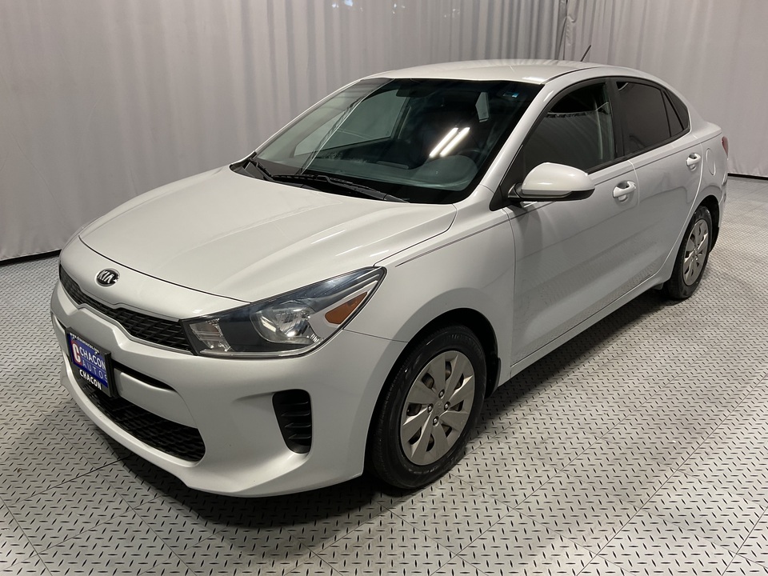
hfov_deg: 61.7
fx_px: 643
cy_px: 288
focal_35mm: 29
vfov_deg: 48.2
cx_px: 384
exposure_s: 1/60
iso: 32
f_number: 1.8
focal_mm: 3
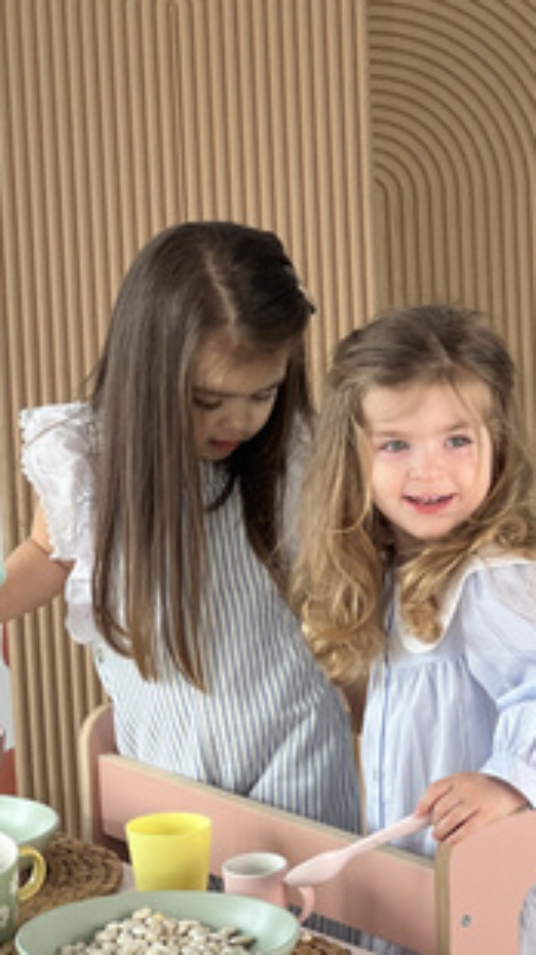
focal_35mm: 122
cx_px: 237
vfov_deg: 17.5
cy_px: 625
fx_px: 3088
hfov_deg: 9.9
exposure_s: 1/100
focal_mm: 9
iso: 64
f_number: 2.8
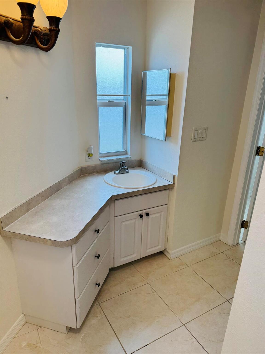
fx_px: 245
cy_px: 177
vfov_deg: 71.6
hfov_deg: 56.8
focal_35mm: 24
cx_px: 132
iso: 80
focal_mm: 6.76
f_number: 1.78
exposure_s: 1/189
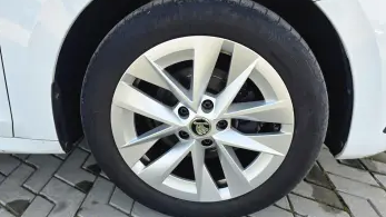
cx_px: 197
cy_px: 90
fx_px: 266
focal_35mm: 26
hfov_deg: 71.9
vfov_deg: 44.2
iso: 50
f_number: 1.7
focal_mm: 6.3
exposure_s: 1/359
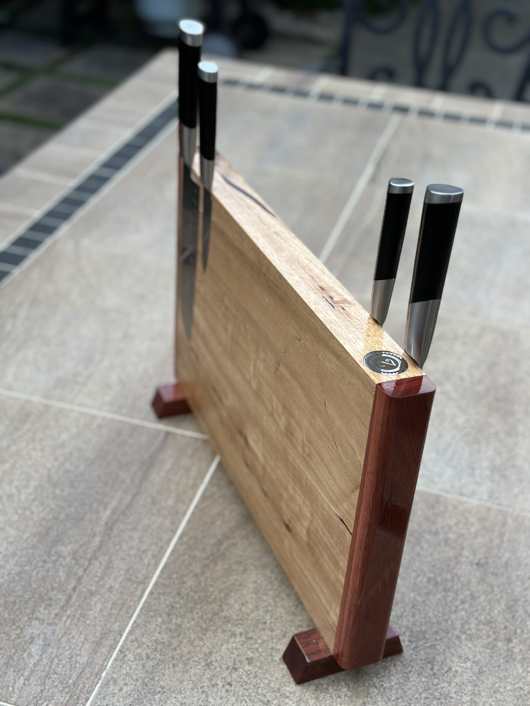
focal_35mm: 48
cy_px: 353
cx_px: 265
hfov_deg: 30.3
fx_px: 980
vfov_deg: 39.7
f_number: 1.78
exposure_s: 1/450
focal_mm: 6.86
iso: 80
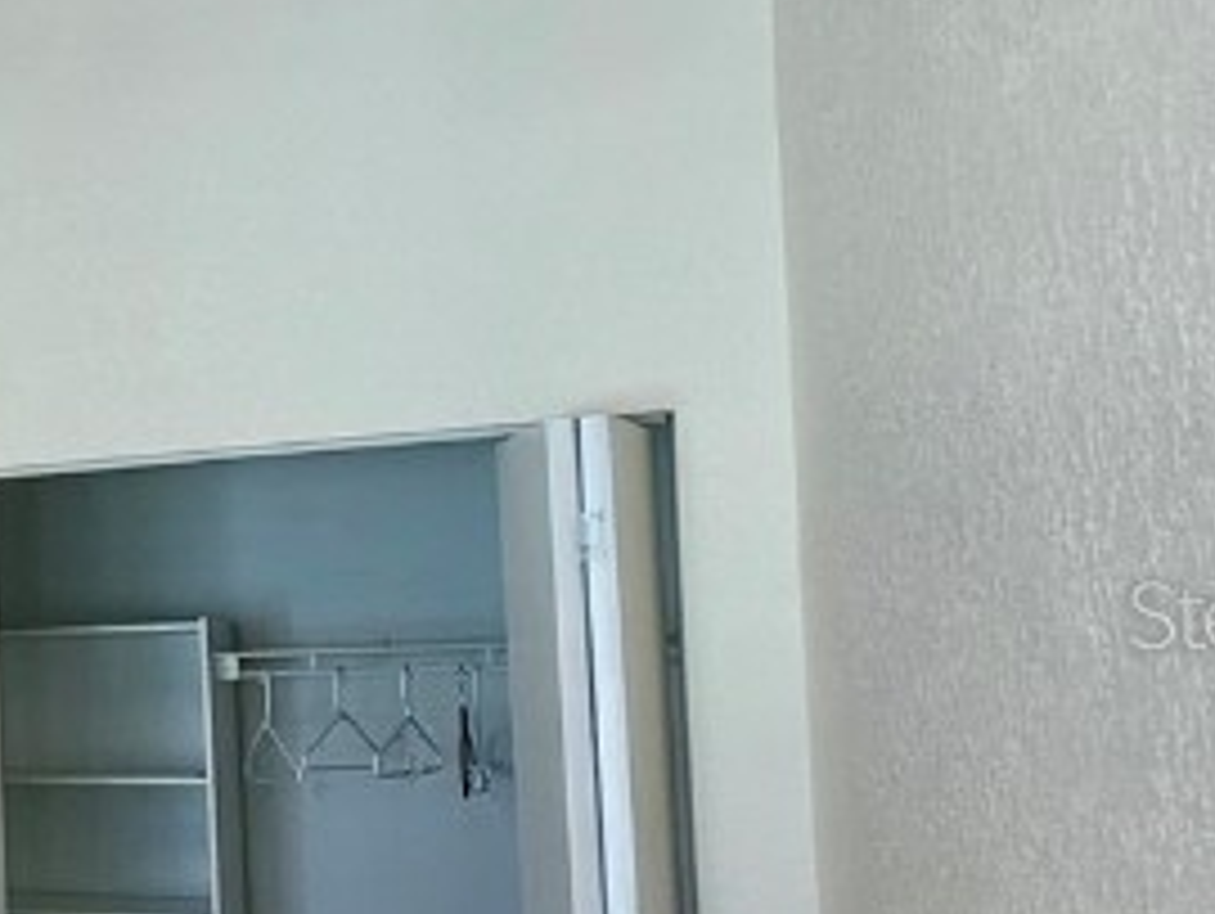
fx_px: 1862
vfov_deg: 27.4
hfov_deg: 24.6
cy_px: 612
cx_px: -752
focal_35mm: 53
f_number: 2.2
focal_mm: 2.22
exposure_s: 1/120
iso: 100
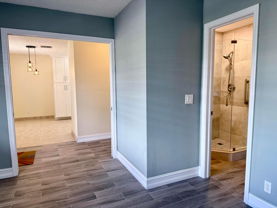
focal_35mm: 24
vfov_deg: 56.8
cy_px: 104
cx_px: 138
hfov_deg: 71.6
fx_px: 192
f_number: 1.78
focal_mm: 6.76
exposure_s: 1/120
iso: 160
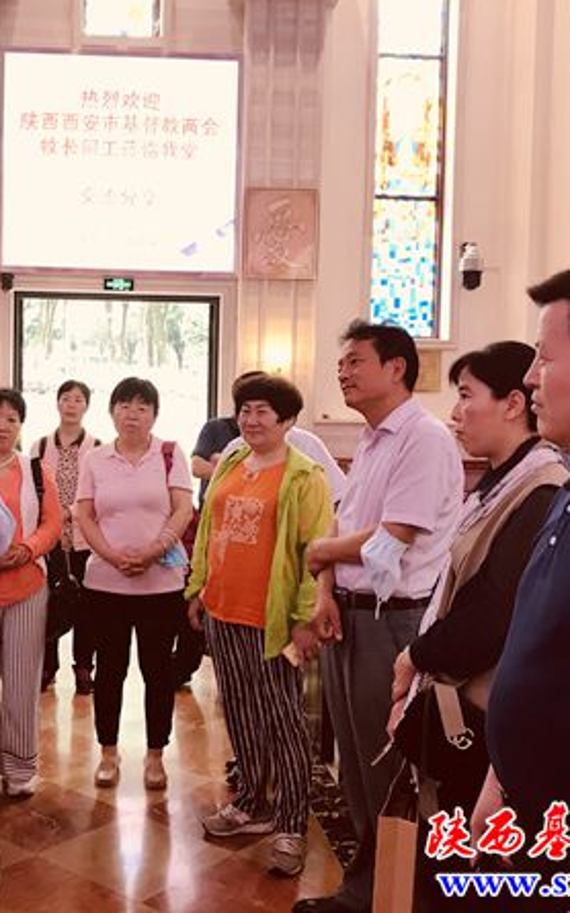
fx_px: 995
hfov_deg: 31.5
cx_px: 152
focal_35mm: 40
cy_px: 458
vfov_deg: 49.3
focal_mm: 3.99
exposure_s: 1/17
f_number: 1.8
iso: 50
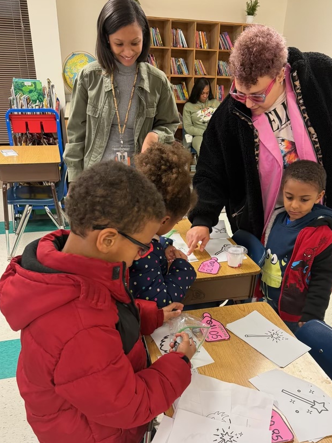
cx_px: 188
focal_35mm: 30
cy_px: 259
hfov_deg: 46.7
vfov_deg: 59.6
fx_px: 384
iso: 320
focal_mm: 6.76
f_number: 1.78
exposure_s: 1/60
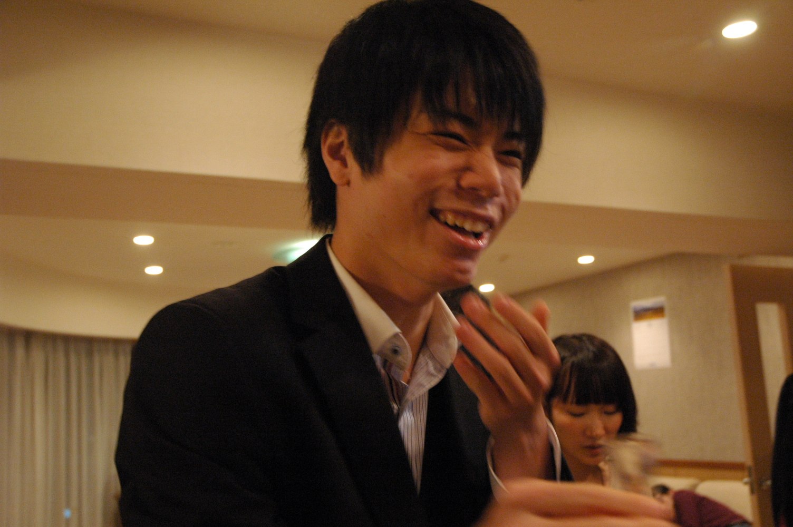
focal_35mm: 40
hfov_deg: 48.0
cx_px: 396
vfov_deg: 33.0
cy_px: 264
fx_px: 891
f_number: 4
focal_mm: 27
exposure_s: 1/20
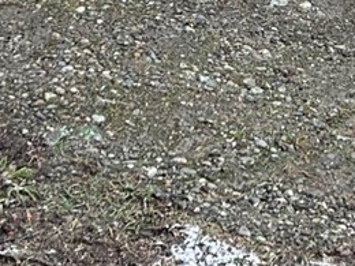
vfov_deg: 8.4
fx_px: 1641
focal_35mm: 160
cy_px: -413
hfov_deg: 12.2
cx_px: 369
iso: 50
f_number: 1.5
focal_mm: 5.7
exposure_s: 1/1009
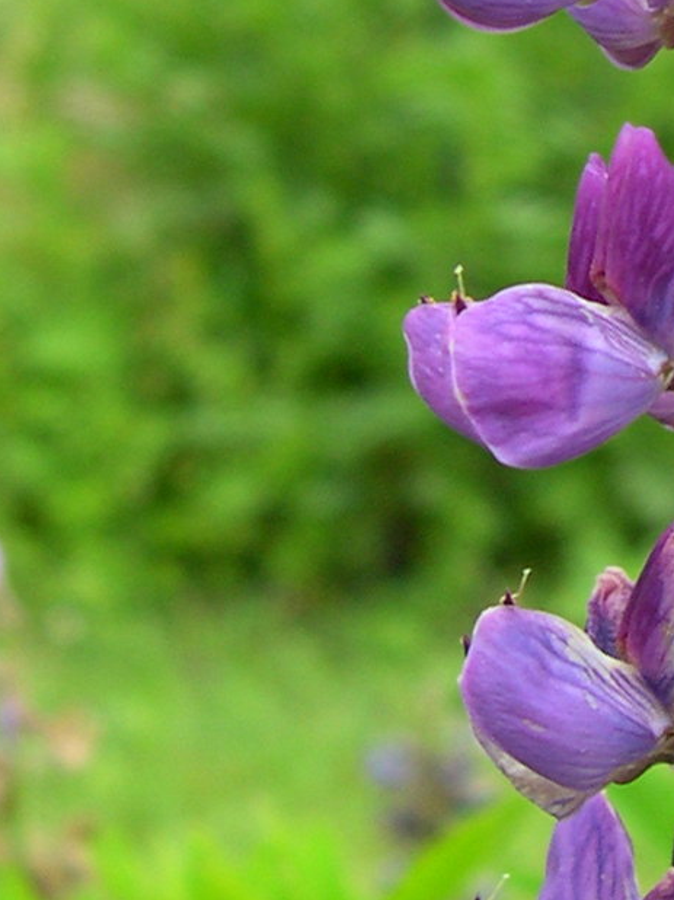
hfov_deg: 11.8
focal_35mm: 123
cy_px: 191
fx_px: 3195
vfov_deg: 15.9
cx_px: 827
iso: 100
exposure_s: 1/153
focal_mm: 8
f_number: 2.8
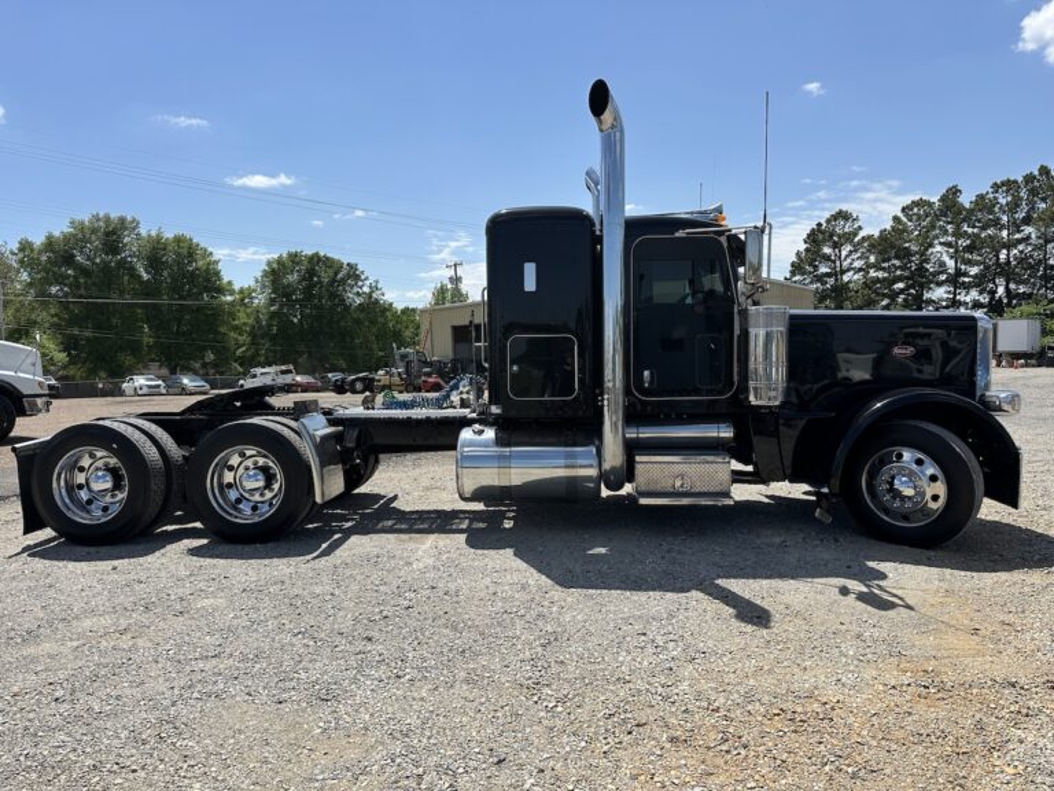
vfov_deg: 56.8
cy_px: 396
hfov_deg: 71.6
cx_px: 527
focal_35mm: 24
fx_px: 731
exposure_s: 1/5848
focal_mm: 6.86
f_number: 1.78
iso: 80
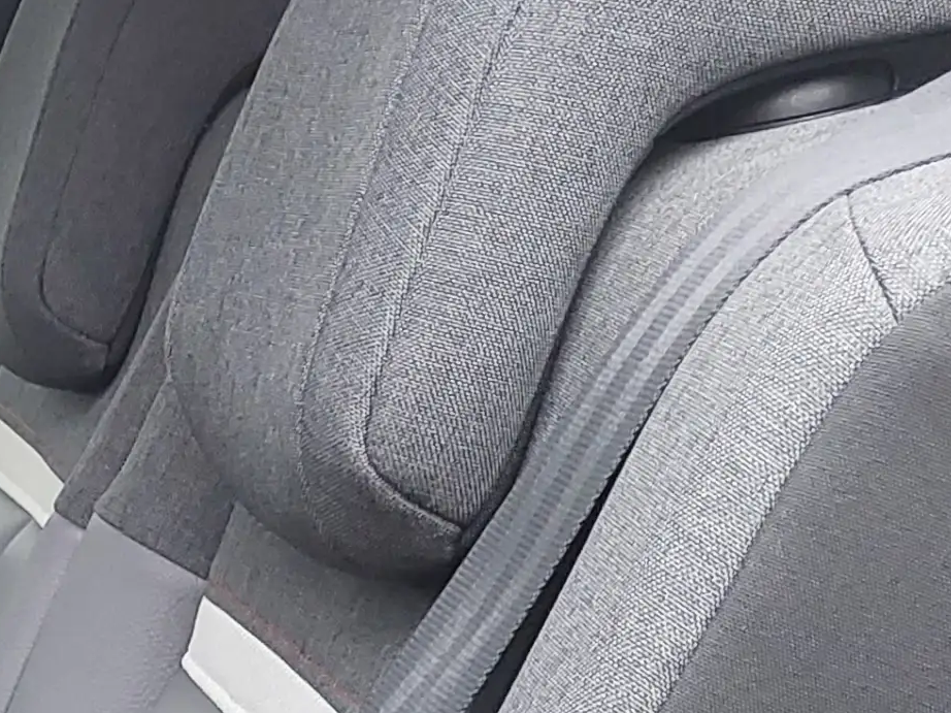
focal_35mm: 125
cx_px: -506
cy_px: 1057
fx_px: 3433
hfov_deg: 14.6
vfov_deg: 11.4
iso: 250
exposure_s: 1/50
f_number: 1.8
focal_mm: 4.6
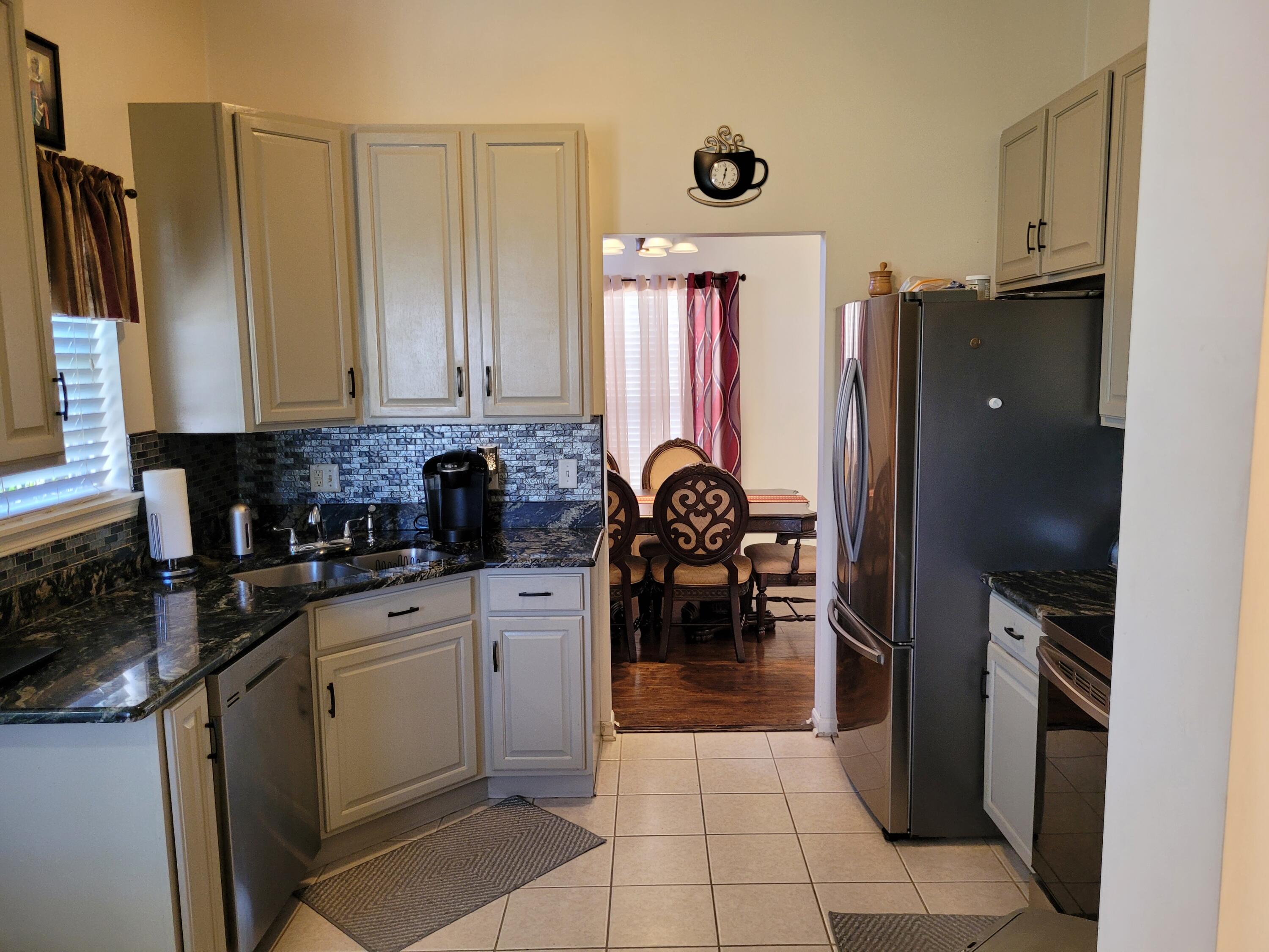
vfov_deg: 53.1
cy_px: 476
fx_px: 953
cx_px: 634
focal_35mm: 26
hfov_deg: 67.3
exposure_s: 1/120
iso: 250
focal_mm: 5.4
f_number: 1.8
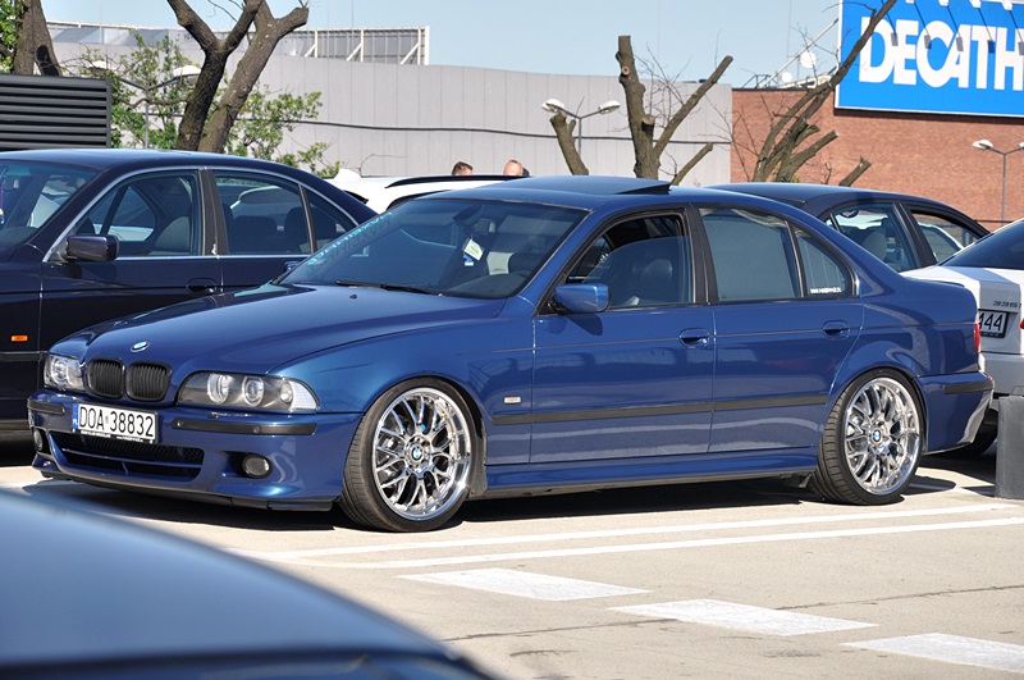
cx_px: 512
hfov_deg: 15.2
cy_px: 340
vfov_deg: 10.1
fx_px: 3835
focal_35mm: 135
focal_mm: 90
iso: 200
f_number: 9
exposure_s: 1/320
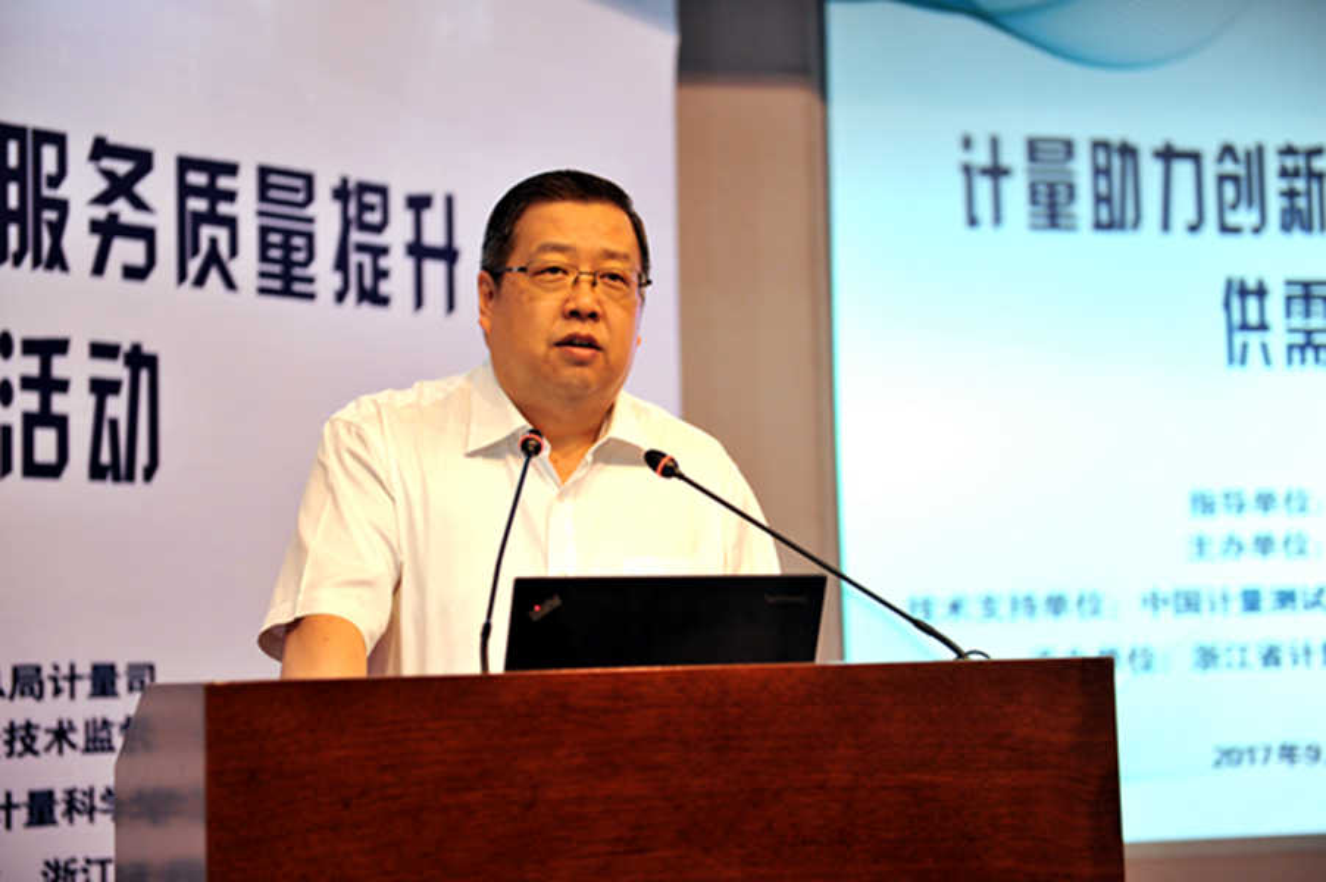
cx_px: 663
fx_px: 2576
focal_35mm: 70
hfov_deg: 28.9
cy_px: 441
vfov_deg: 19.4
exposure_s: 1/80
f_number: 2.8
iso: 1000
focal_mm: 70
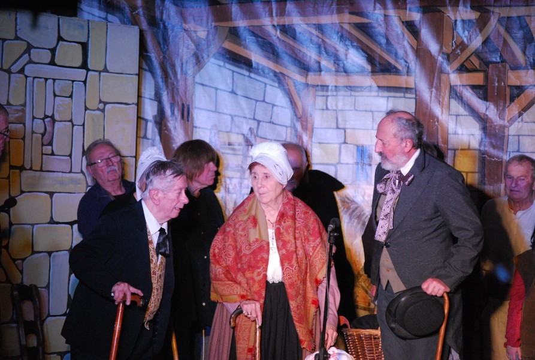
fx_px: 2190
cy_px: 180
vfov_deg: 9.4
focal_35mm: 147
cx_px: 268
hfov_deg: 13.9
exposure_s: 1/80
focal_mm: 98
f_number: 4.5
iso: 1600
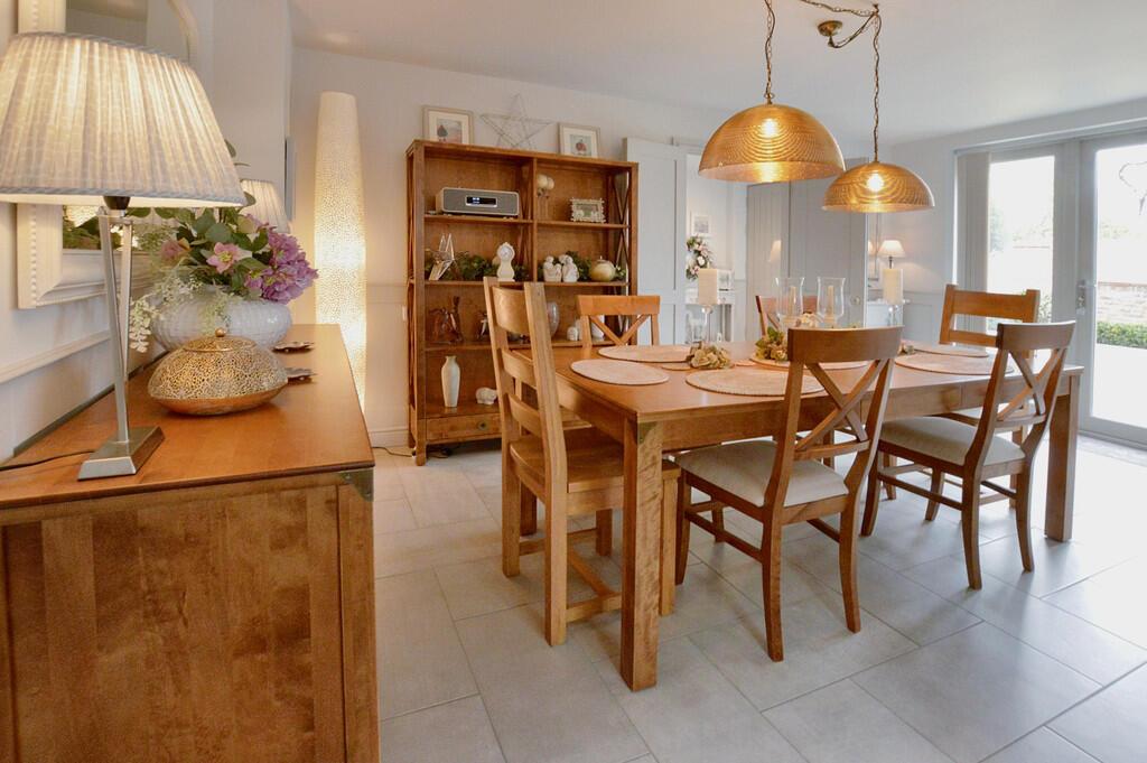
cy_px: 382
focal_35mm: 15
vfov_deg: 77.2
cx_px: 574
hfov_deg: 100.4
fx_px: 478
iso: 1100
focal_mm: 10
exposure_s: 1/15
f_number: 10
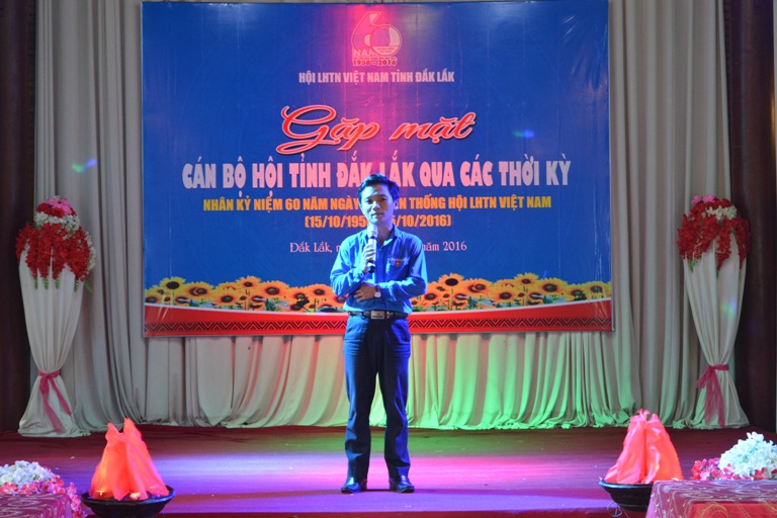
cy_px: 259
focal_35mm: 75
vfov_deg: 18.2
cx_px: 388
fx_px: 1619
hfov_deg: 27.0
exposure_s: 1/50
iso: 1600
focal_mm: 50
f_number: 5.6
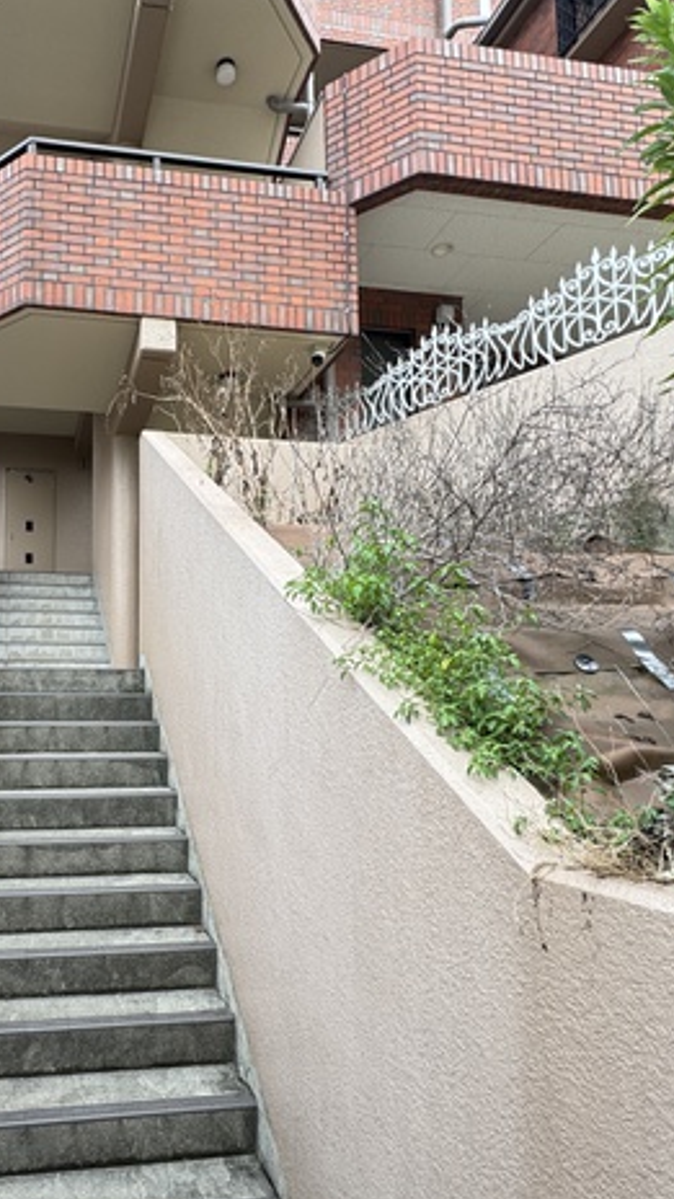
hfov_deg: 46.7
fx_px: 731
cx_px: 127
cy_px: 671
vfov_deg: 78.4
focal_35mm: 23
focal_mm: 2.22
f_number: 2.2
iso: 40
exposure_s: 1/137
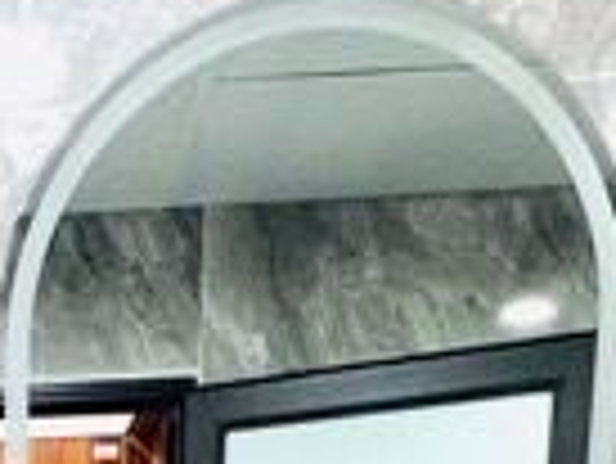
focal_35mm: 97
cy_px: 1230
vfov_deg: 11.5
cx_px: -234
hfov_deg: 18.5
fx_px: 1728
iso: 160
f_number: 1.8
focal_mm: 1.57
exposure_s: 1/50
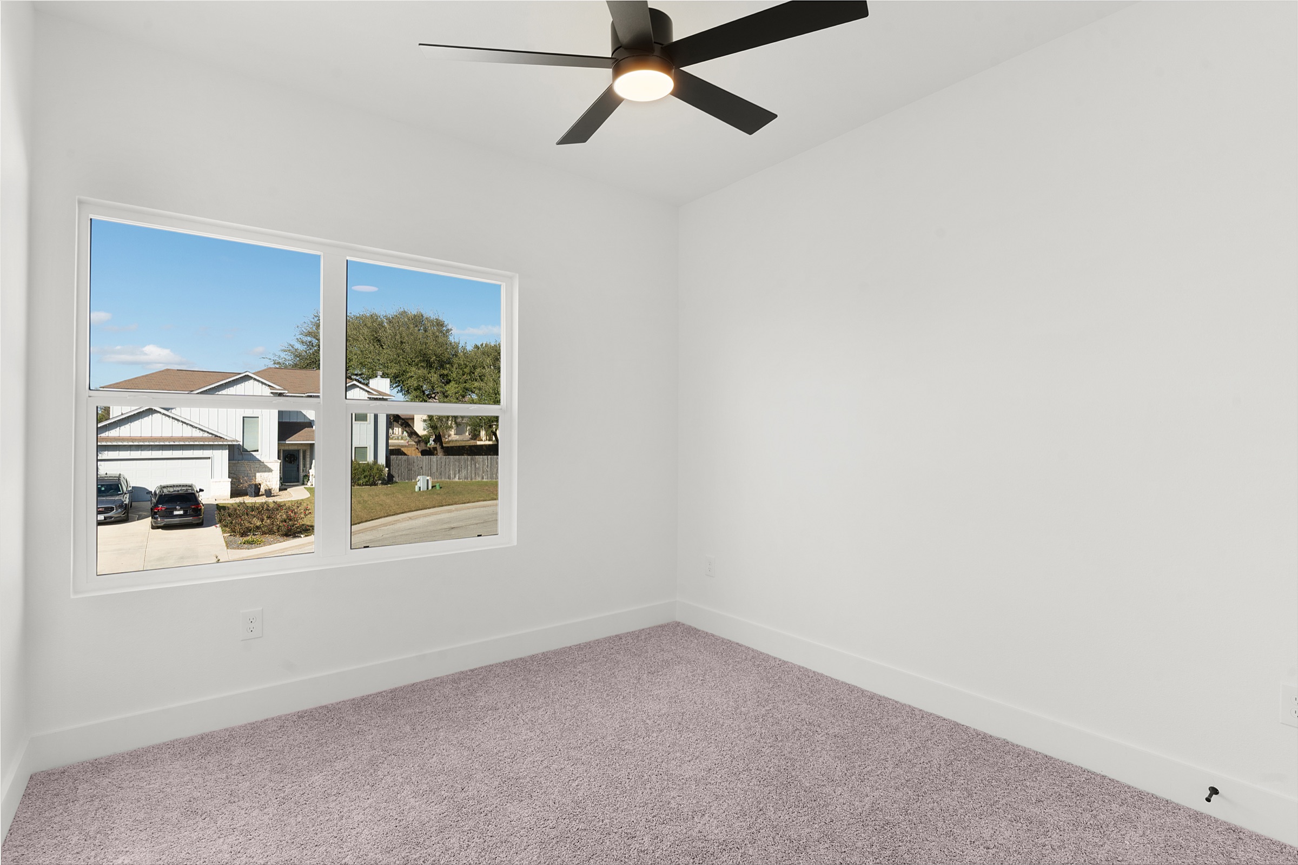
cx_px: 649
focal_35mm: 17
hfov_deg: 93.3
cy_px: 432
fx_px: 613
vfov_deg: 70.4
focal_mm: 17
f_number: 10
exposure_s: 1/8
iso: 100
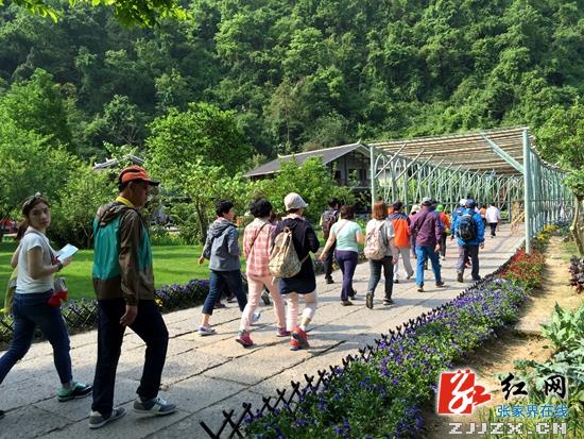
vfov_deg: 48.3
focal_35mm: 29
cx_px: 292
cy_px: 220
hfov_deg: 61.6
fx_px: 489
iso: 32
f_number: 2.2
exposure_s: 1/638
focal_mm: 4.15
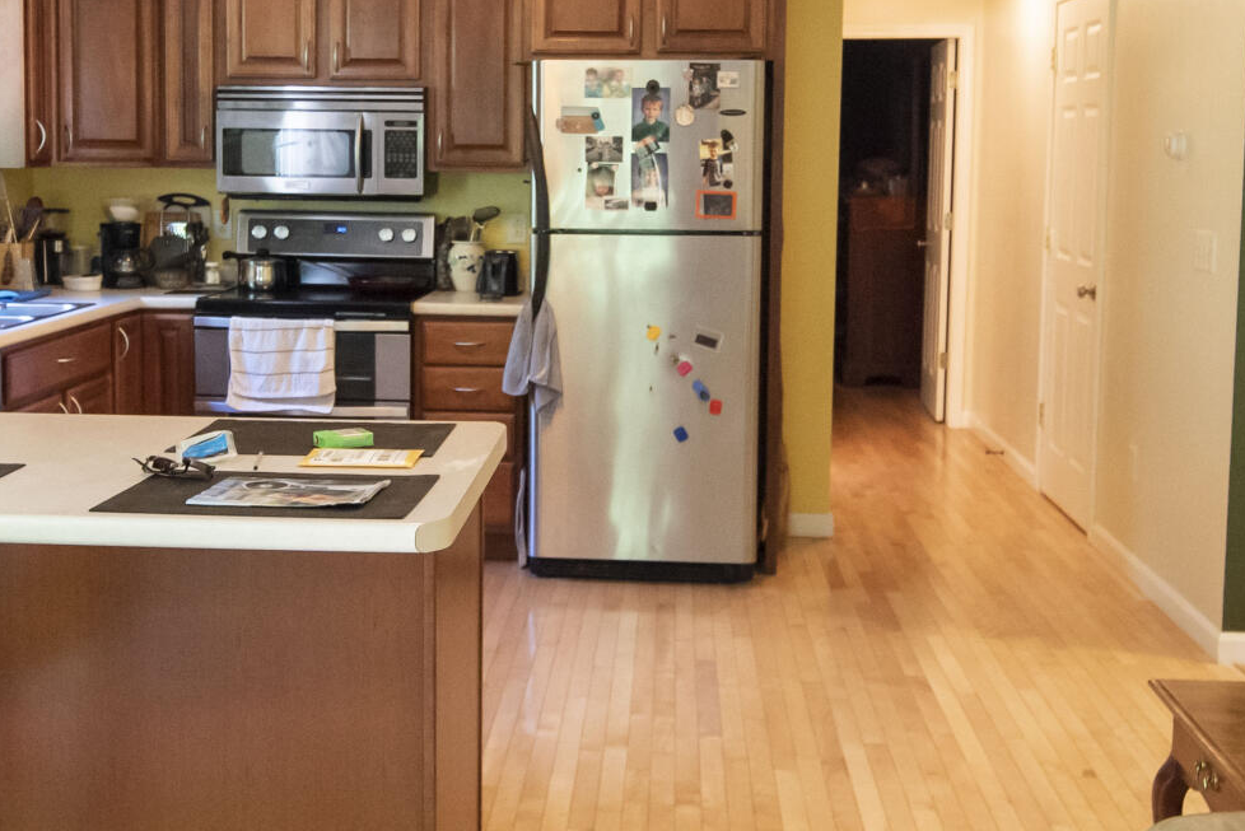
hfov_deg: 42.5
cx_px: 491
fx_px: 1591
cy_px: 293
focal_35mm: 46
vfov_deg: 29.1
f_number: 2.8
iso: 1600
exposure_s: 1/125
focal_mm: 15
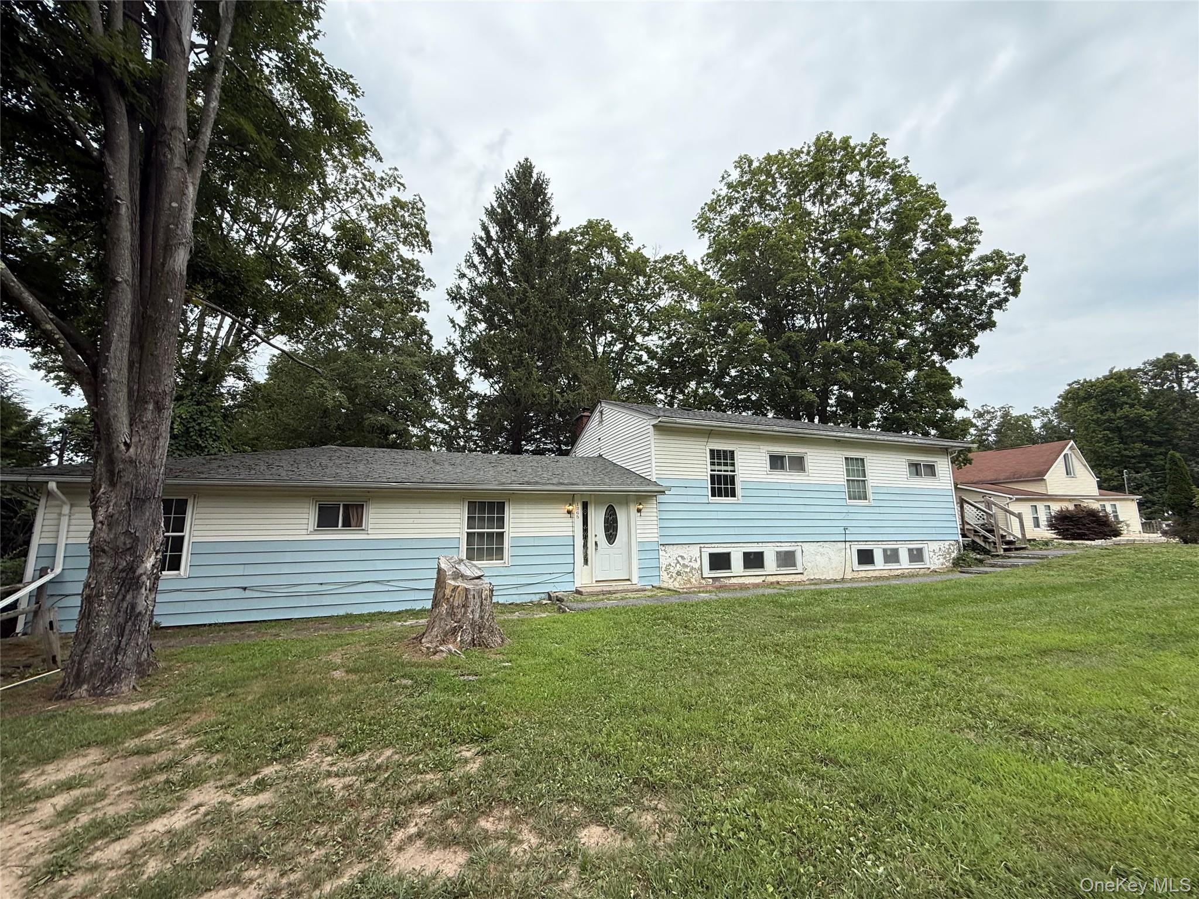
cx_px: 600
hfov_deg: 102.1
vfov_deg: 85.7
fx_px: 485
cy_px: 450
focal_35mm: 14
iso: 64
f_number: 2.2
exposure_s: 1/569
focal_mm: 2.22
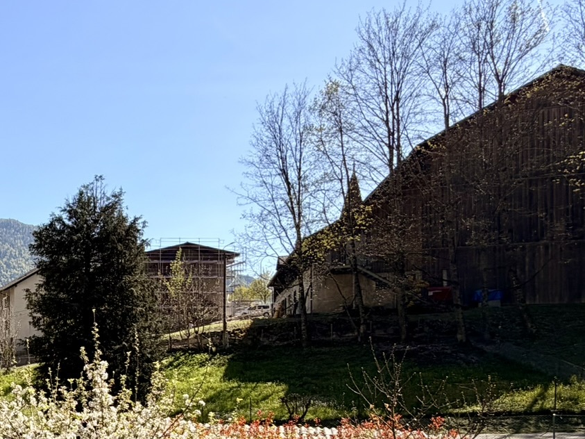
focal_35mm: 34
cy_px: 395
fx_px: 575
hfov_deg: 42.6
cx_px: -56
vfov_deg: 38.9
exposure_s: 1/770
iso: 32
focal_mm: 2.22
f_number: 2.2
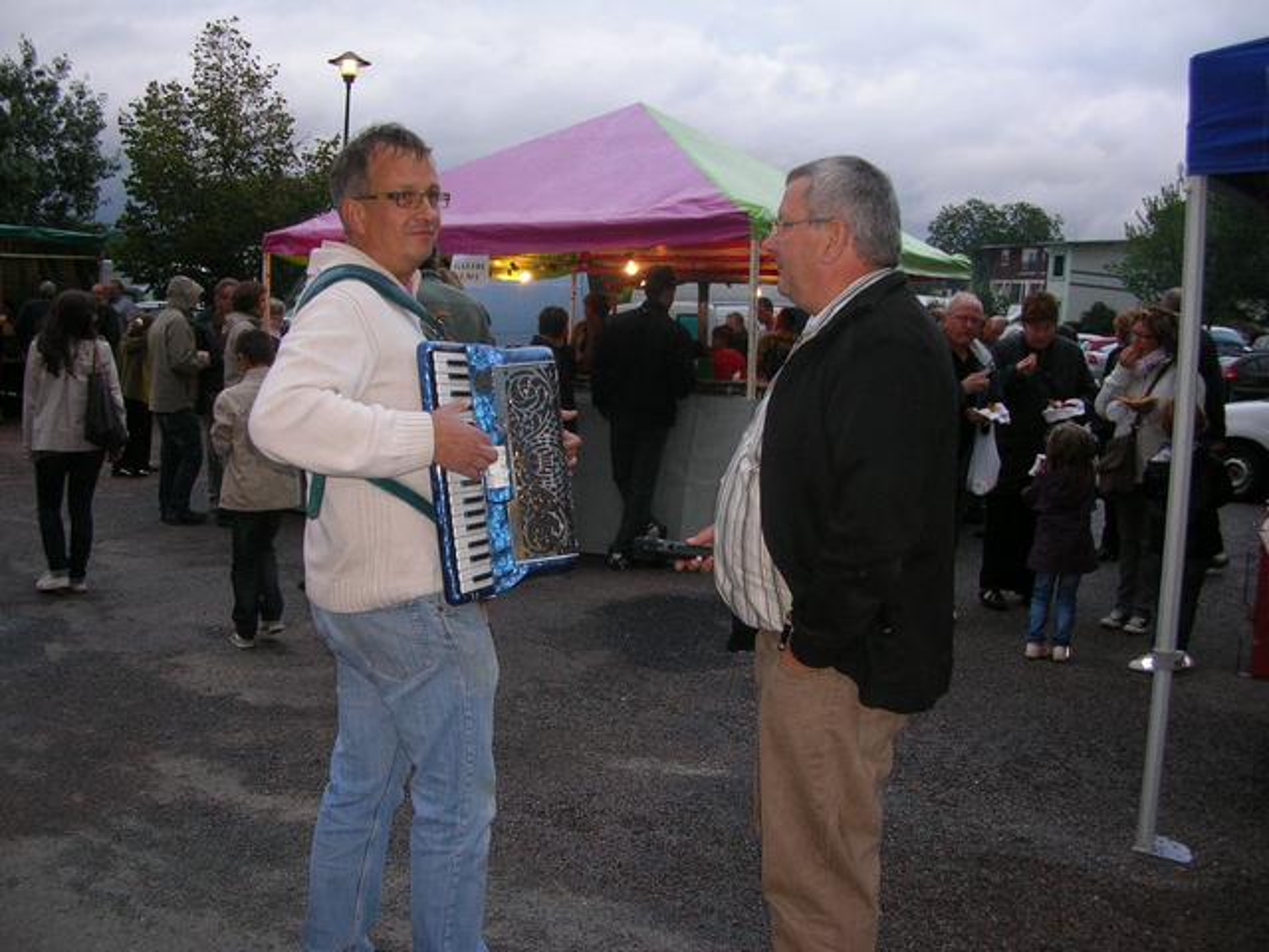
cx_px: 634
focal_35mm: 35
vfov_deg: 40.7
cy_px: 476
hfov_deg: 52.6
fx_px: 1283
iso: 67
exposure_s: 1/60.1
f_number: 2.8
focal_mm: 5.8
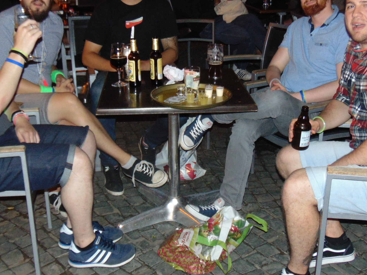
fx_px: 509
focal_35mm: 48
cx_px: 168
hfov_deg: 39.6
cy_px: 122
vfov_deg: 30.2
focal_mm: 4.5
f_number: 3
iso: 200
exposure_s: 1/8
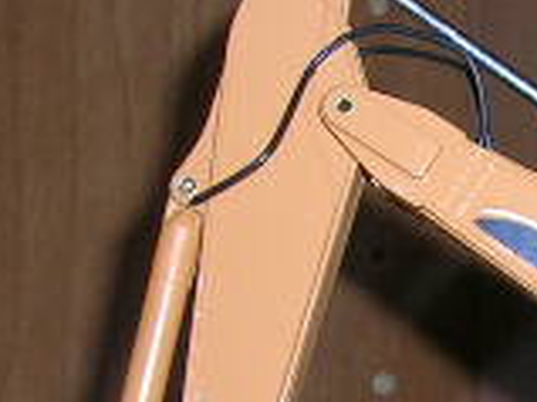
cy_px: 699
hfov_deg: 13.3
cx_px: 790
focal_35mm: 141
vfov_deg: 10.0
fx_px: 2186
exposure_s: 1/60.1
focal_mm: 5.4
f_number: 4.8
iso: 50
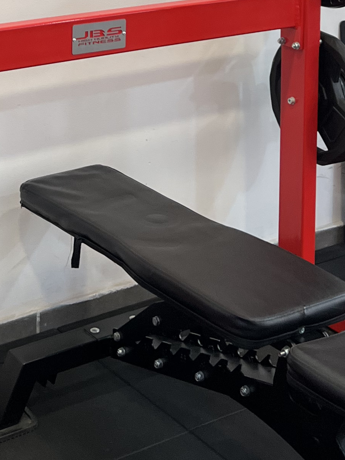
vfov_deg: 21.1
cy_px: -78
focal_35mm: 87
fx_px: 1156
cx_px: 147
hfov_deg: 17.0
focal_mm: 5.7
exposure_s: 1/100
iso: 100
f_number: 1.5
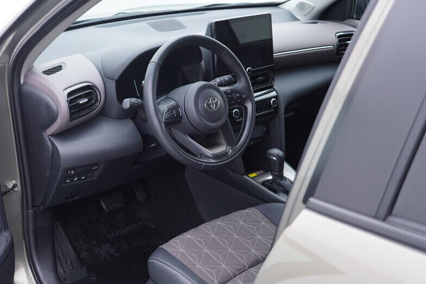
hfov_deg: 41.5
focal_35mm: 47
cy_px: 164
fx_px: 556
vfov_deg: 28.6
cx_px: 152
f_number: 2.8
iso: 160
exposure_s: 1/40
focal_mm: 24
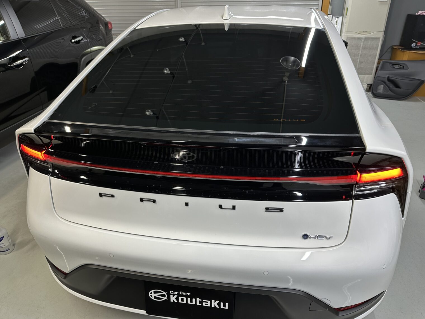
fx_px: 295
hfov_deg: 71.6
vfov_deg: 56.8
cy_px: 160
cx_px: 212
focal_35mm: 24
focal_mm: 6.86
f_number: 1.78
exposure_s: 1/120
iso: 125
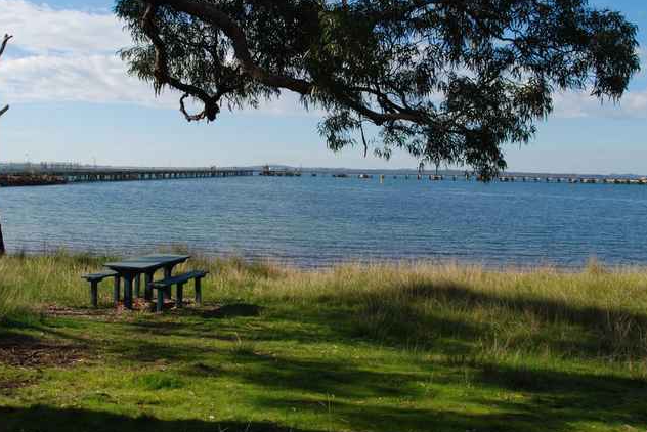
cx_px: 302
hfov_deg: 50.6
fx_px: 683
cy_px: 170
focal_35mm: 38
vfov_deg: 35.0
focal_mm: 20
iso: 400
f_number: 11
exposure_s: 1/500
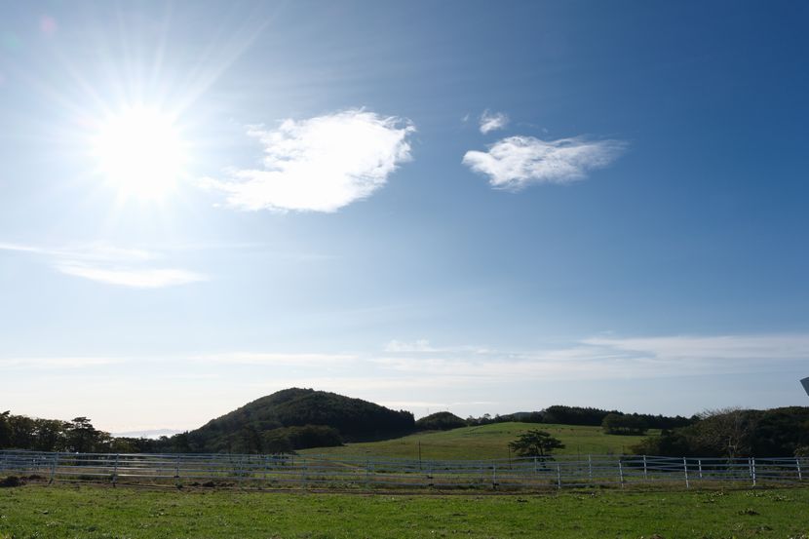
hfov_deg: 63.7
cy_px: 270
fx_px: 652
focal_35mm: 29
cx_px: 404
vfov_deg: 44.9
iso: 125
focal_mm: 19.2
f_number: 16
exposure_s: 1/125
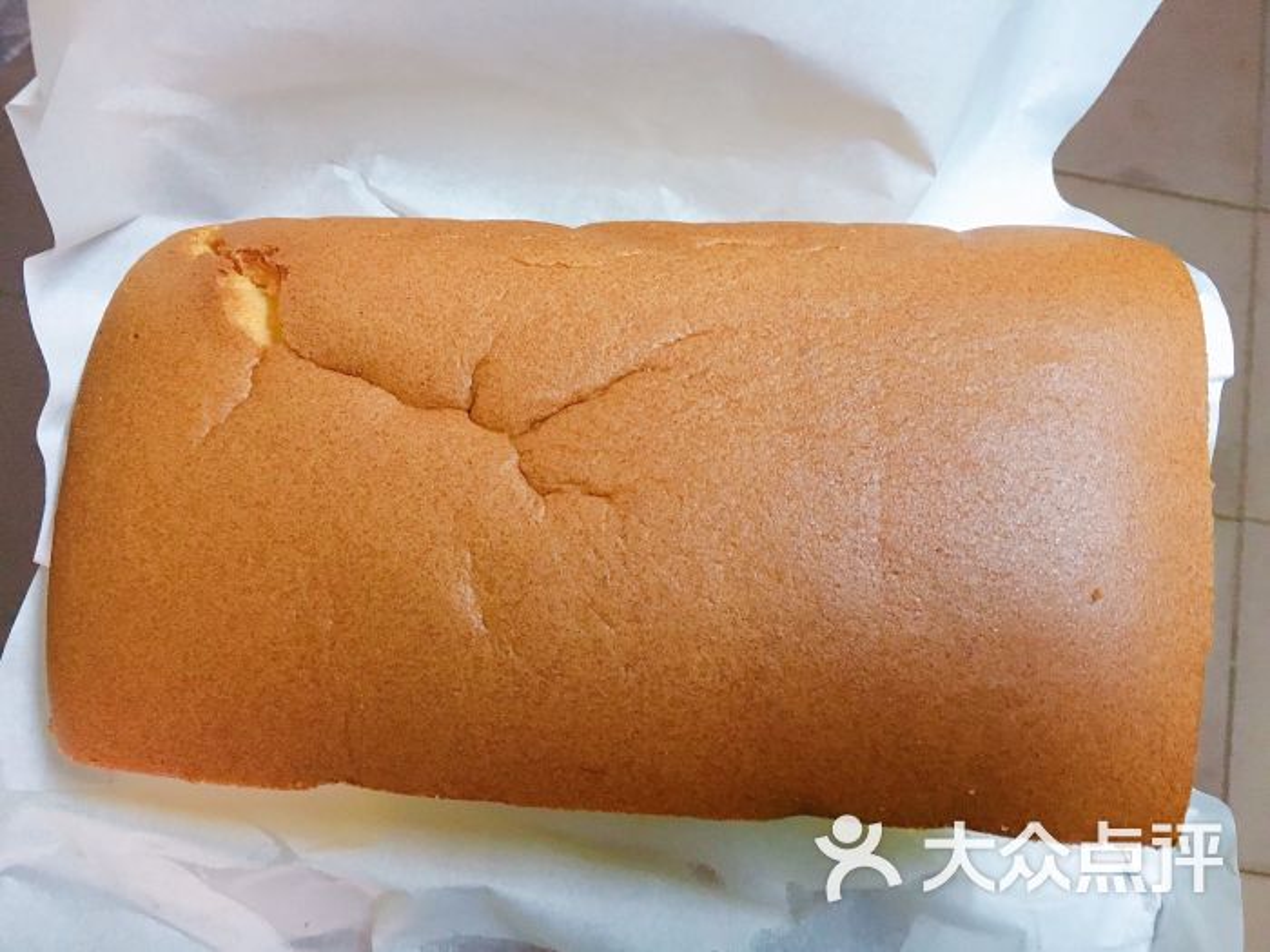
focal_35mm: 29
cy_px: 476
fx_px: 1064
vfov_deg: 48.2
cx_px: 635
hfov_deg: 61.7
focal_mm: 4.15
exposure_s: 1/33
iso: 200
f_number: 2.2
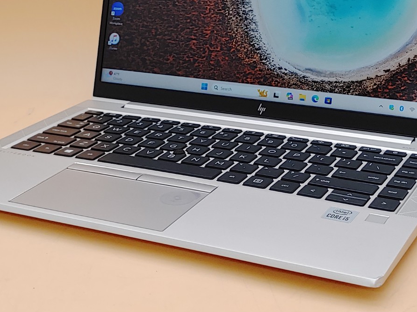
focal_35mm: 71
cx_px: 216
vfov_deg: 20.6
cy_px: 85
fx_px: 855
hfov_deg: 27.4
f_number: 1.8
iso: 50
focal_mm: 4.36
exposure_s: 1/90
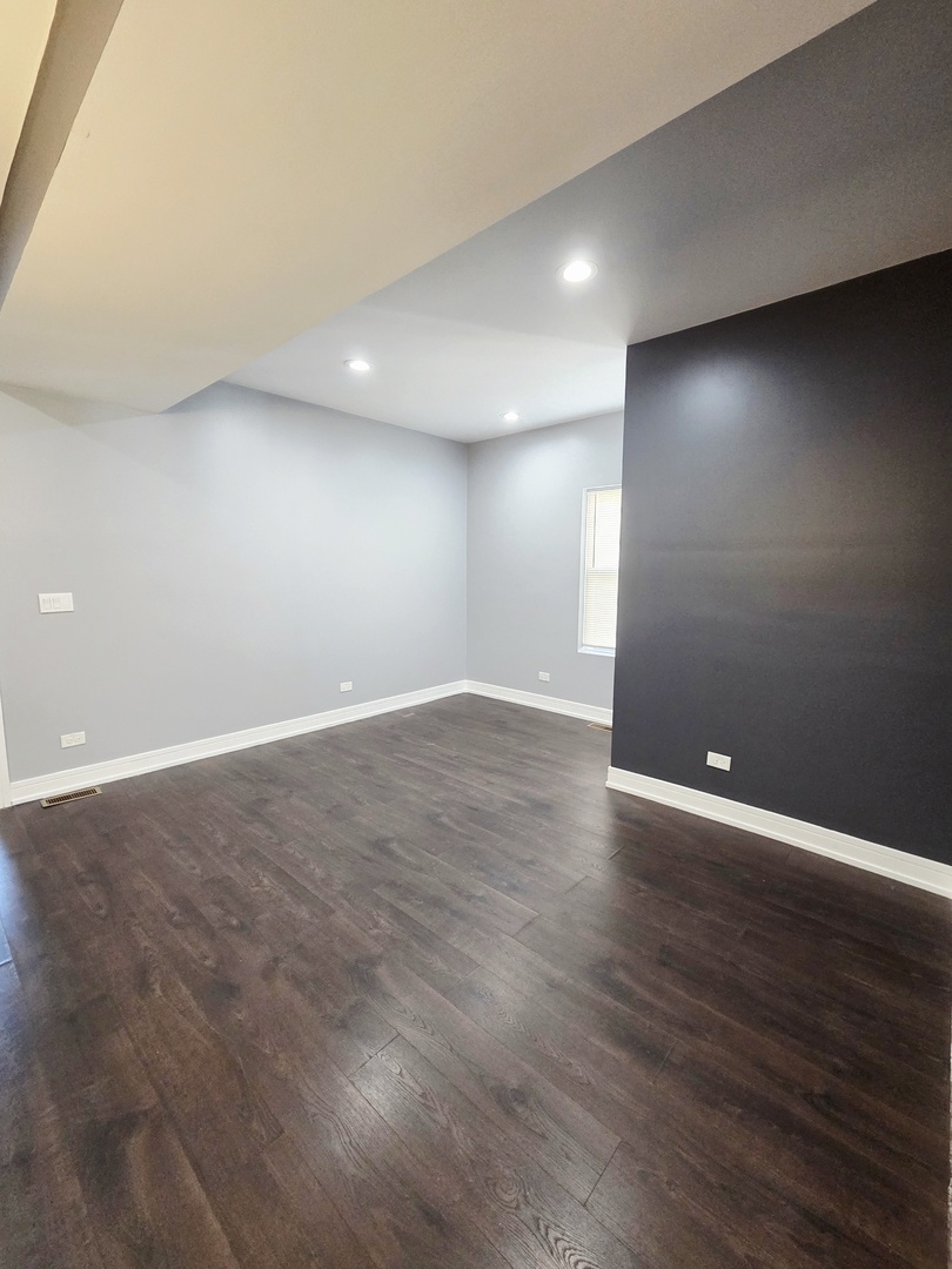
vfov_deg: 106.2
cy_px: 634
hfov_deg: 89.9
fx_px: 477
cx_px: 476
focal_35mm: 13
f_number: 2.2
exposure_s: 1/60.2
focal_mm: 2.2
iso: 500
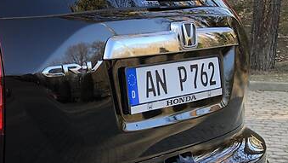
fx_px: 550
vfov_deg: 16.7
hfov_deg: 26.4
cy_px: 113
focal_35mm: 72
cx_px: -48
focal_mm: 4
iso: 40
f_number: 1.8
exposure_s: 1/120
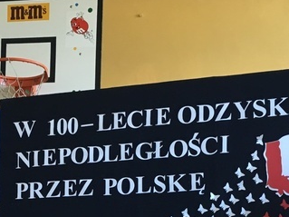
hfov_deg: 20.8
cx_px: 56
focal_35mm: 93
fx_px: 776
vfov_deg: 14.9
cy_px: 308
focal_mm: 4.15
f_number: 2.2
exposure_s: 1/33
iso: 125
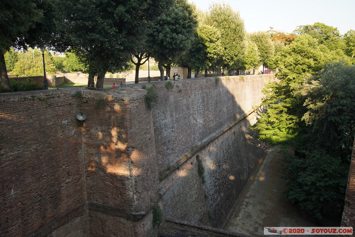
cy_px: 118
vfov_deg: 41.1
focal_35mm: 32
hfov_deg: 58.7
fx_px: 316
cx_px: 178
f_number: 8
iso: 125
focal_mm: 32
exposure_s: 1/60
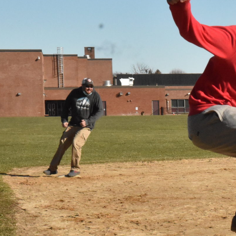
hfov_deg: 9.2
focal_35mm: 186
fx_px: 1435
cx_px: 356
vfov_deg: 9.4
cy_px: 195
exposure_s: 1/1600
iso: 3200
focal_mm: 46
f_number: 20
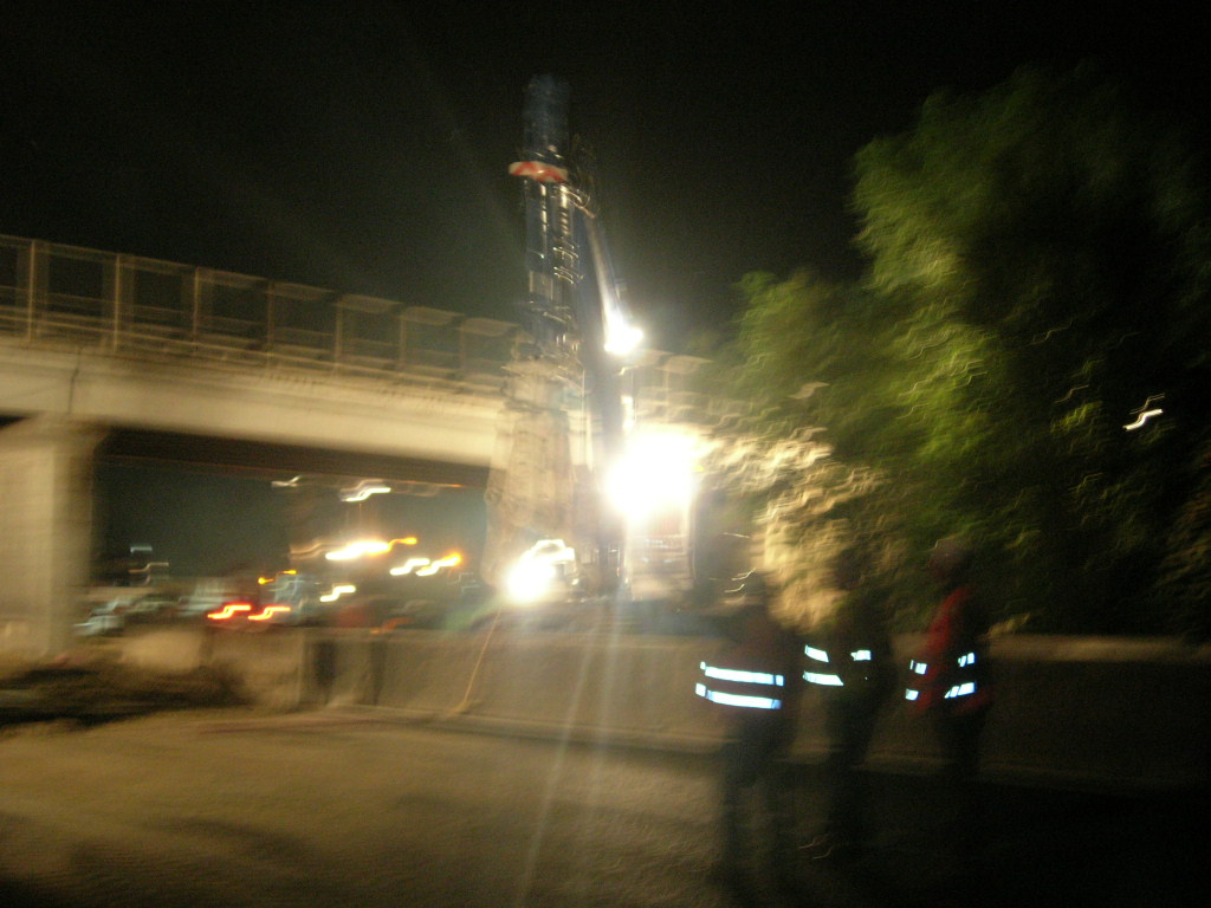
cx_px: 606
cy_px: 454
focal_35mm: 51
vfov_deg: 28.6
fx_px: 1784
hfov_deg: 37.5
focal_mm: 10.6
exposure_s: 1/3.3
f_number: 3.2
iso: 200
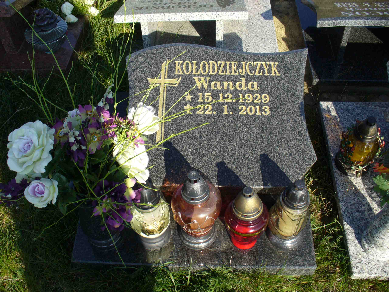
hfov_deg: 50.1
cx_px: 194
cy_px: 146
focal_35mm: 37
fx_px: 416
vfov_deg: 38.7
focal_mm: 6.1
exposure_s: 1/200
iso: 80
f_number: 5.6
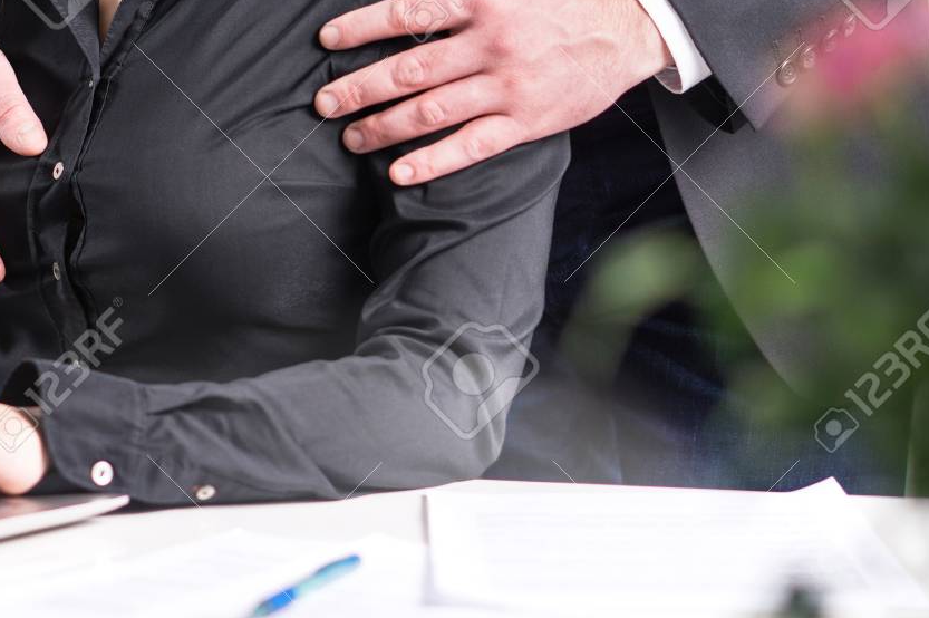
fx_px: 3017
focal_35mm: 117
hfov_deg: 17.4
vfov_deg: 11.7
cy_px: 334
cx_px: 267
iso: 125
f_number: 2
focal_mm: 50
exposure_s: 1/40
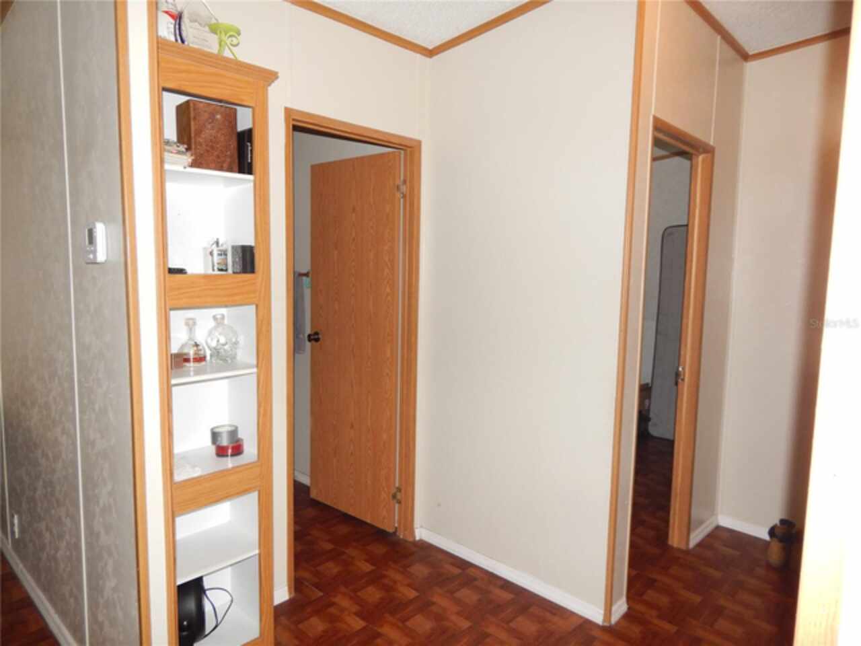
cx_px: 430
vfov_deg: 58.9
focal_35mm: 23
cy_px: 323
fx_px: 572
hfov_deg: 73.9
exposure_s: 1/30
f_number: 3
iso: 200
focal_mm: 4
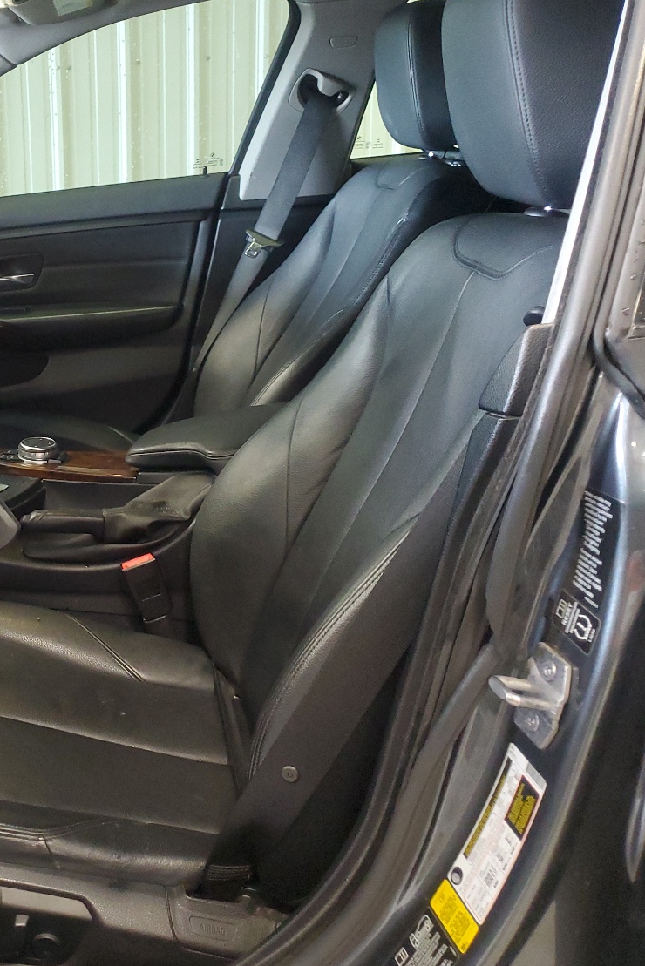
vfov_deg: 49.5
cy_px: 461
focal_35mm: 39
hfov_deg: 31.3
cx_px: -19
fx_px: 1047
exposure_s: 1/30
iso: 293
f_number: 1.5
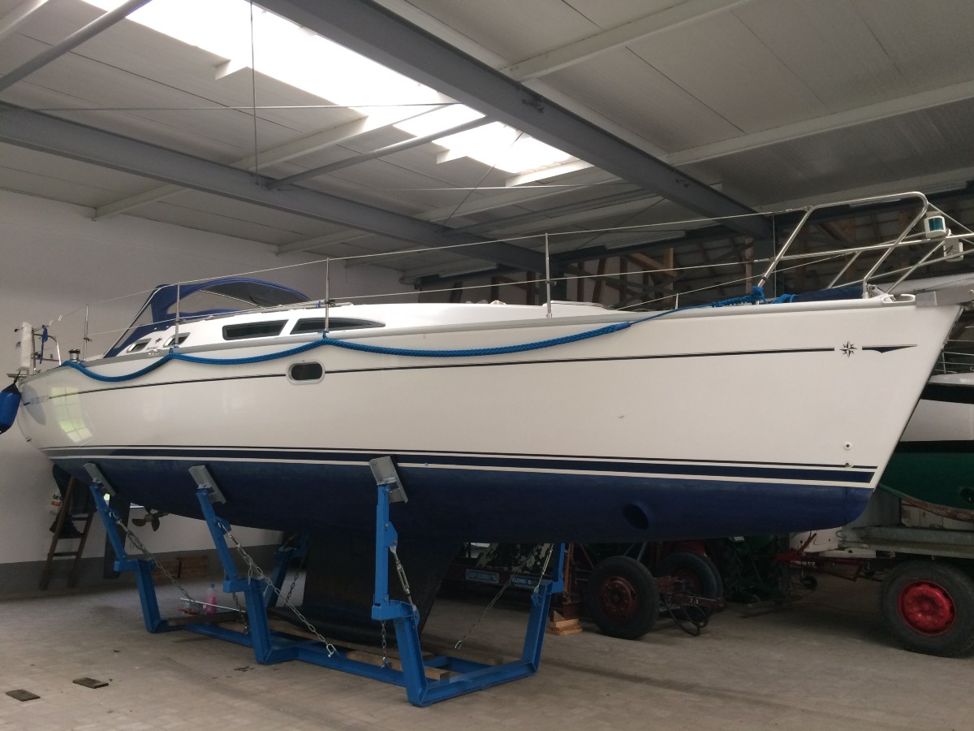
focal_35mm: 29
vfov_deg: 48.2
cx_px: 487
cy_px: 366
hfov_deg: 61.7
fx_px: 816
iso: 50
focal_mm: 4.15
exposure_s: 1/33
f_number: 2.2
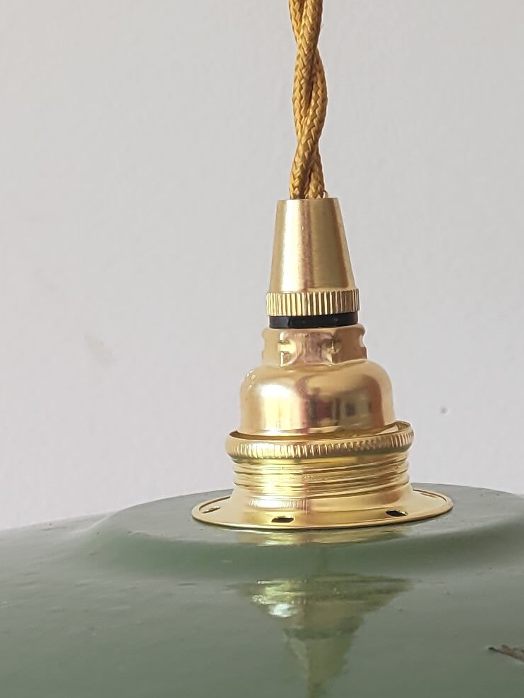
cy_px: 476
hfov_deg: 14.0
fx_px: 2139
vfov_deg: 18.5
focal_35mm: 106
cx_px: 317
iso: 40
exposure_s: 1/149
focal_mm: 5.4
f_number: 1.8
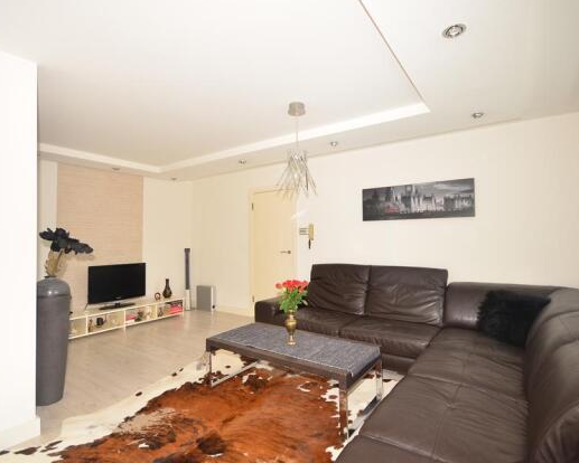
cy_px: 223
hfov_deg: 81.5
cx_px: 282
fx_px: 336
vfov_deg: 69.2
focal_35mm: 20
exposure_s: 1/15
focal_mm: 11
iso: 200
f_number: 5
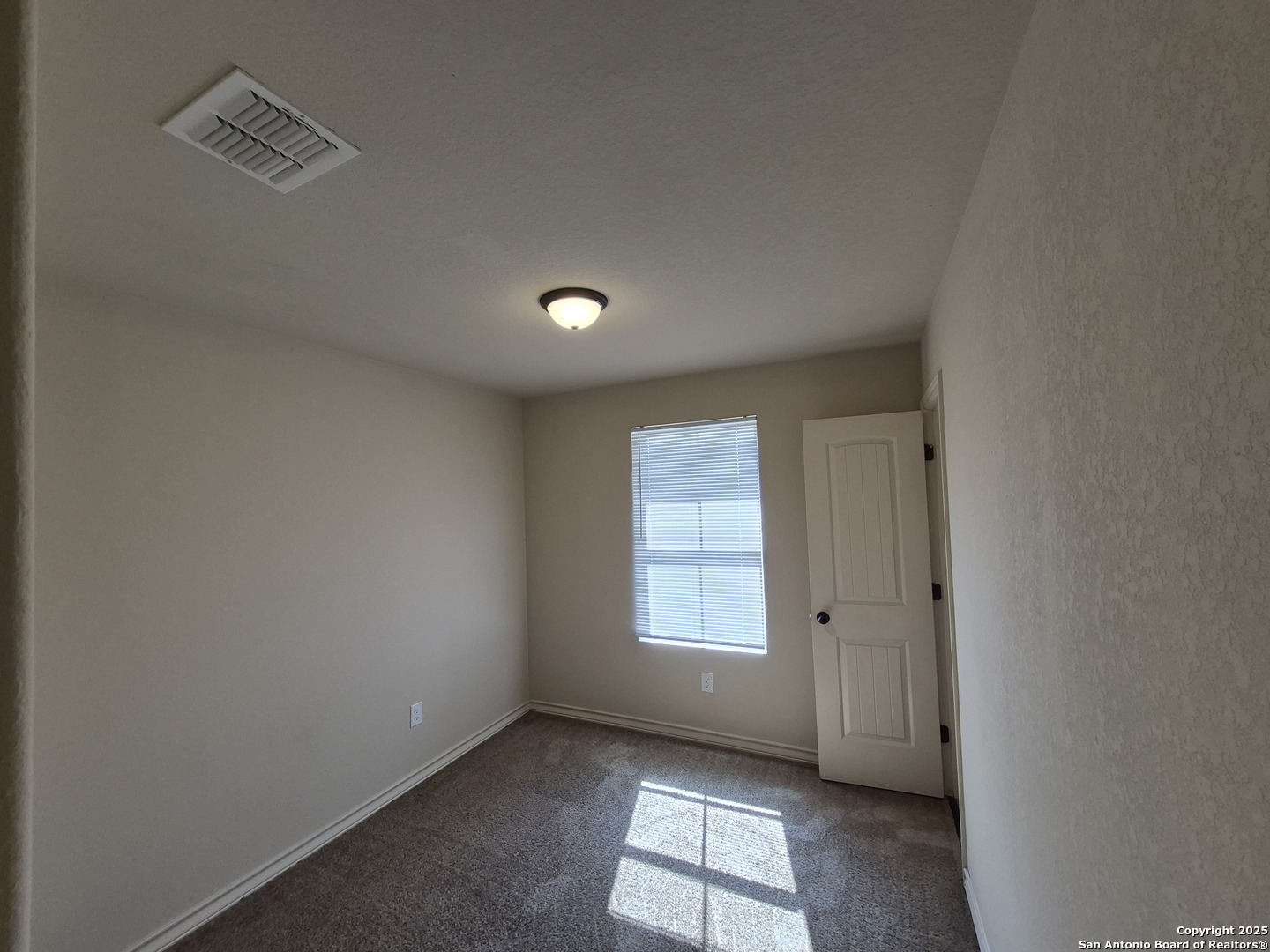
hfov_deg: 106.2
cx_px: 635
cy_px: 476
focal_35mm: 13
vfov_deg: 89.9
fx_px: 477
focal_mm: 1.74
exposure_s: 1/120
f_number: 2.2
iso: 80
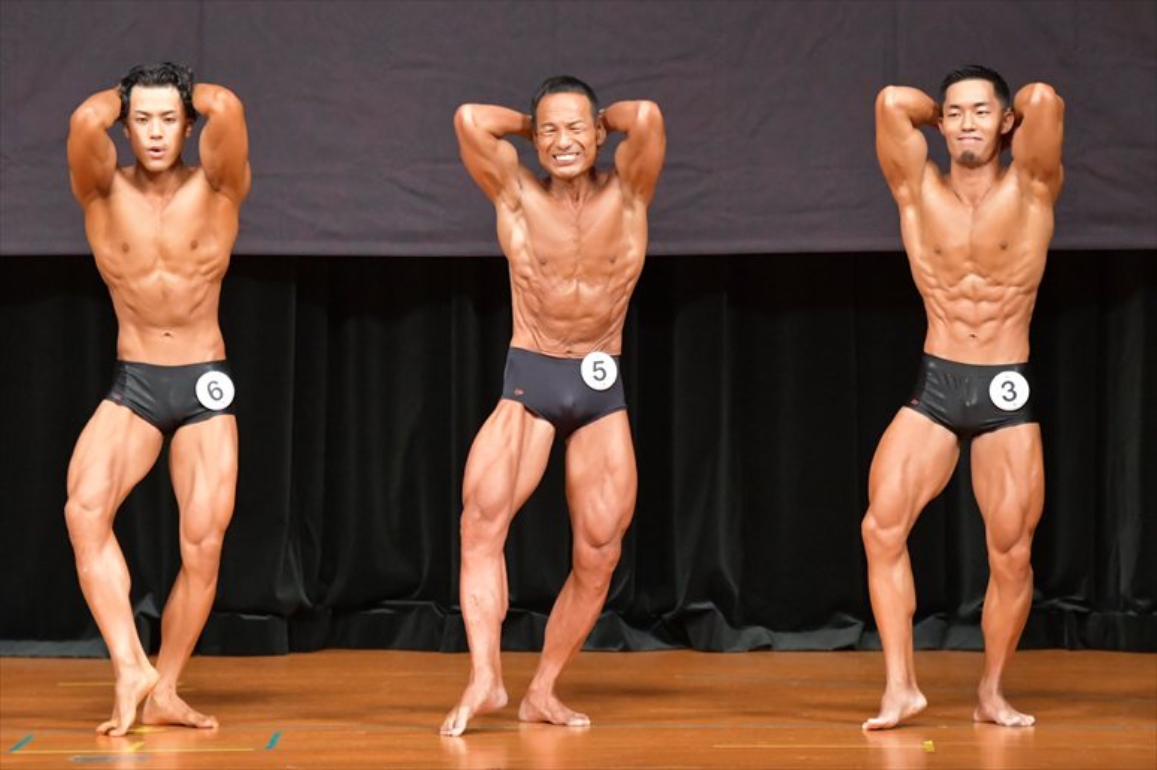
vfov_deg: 4.6
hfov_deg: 6.9
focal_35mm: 300
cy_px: 385
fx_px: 9637
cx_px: 578
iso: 8000
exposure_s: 1/400
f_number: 5.6
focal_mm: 200
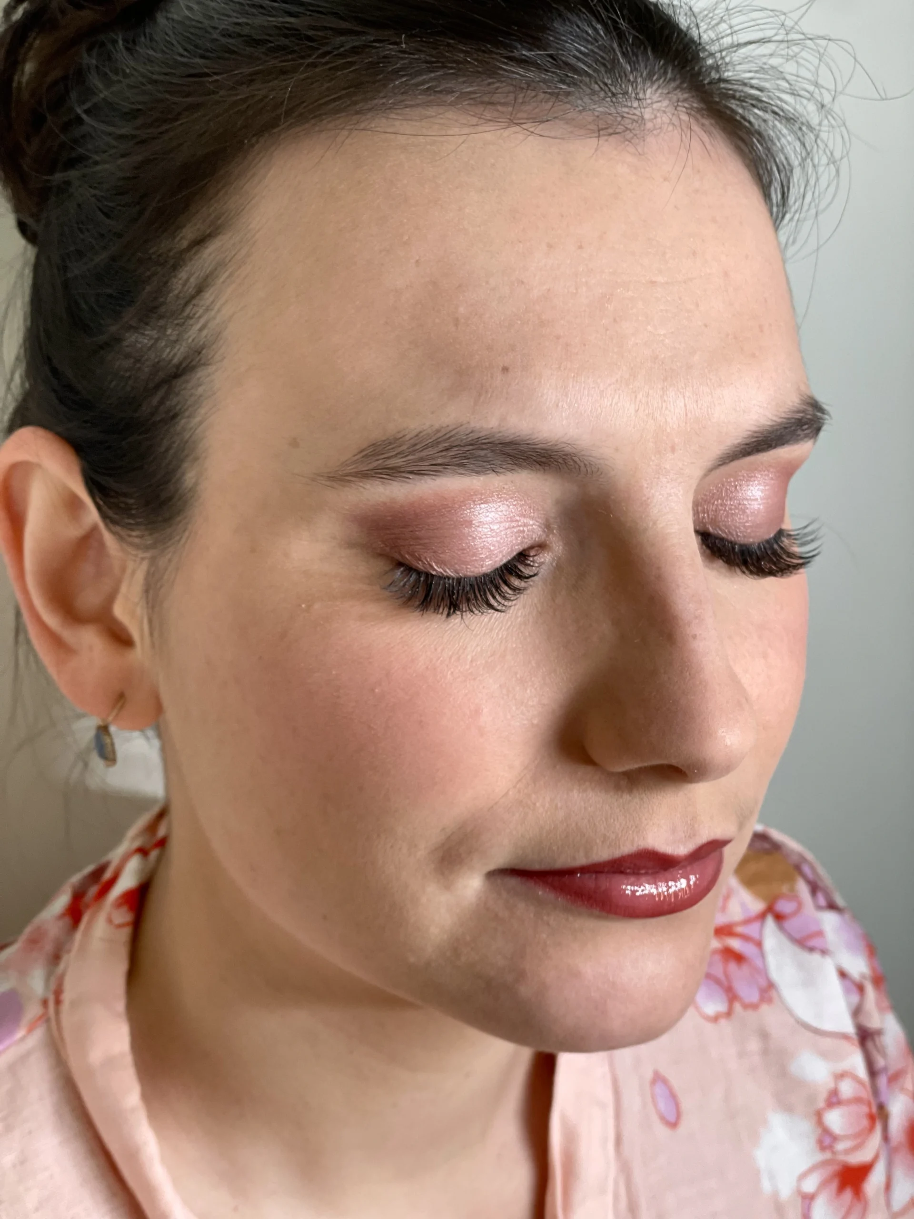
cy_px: 610
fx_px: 1831
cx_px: 457
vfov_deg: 36.8
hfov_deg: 28.0
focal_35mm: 52
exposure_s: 1/100
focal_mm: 6
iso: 100
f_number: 2
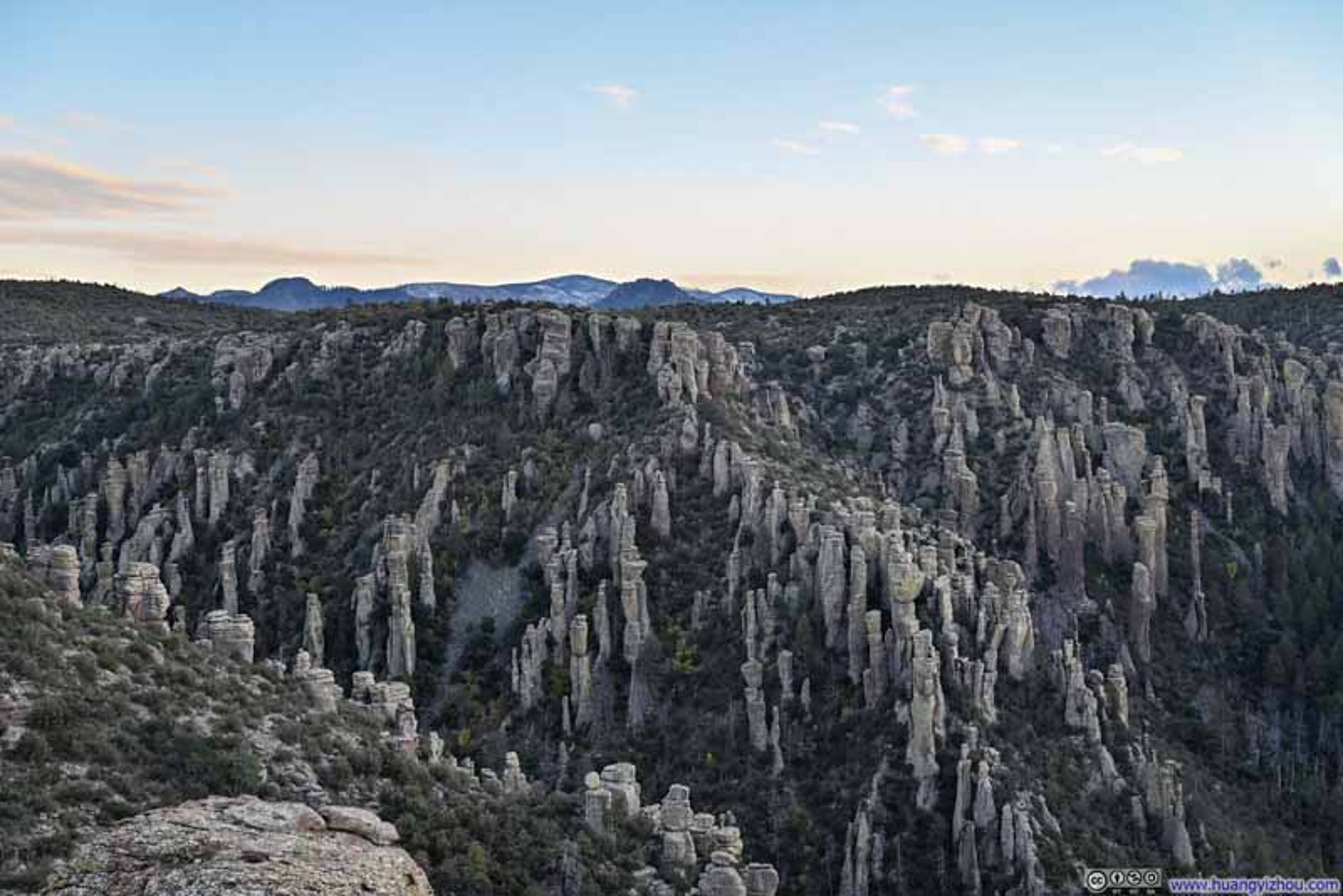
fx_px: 2090
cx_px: 672
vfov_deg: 24.2
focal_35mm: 56
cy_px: 448
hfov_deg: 35.6
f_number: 5
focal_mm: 56
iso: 100
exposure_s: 1/80
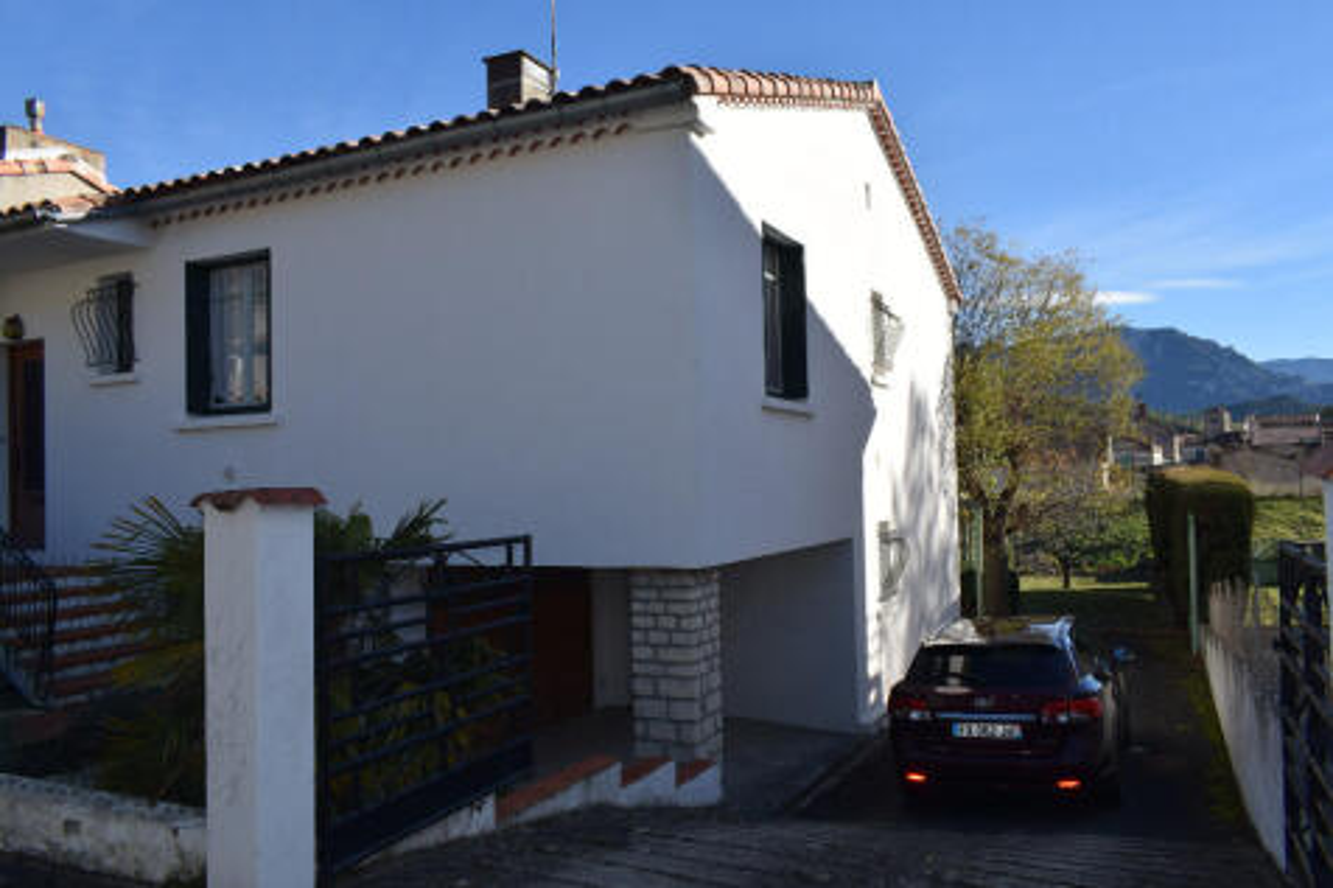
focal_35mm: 27
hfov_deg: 67.4
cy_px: 444
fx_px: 999
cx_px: 666
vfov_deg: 47.9
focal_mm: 18
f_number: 10
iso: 100
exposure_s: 1/200
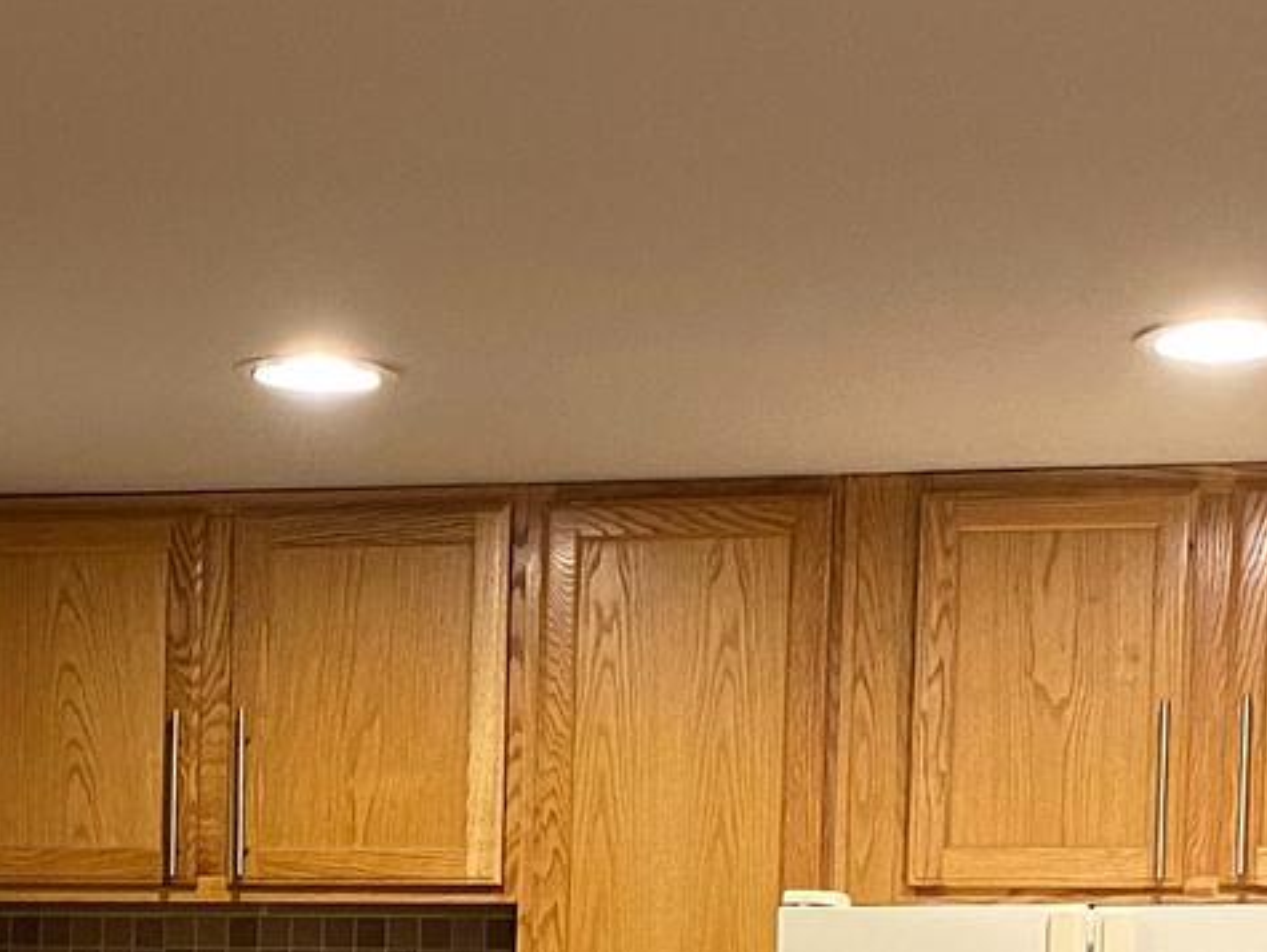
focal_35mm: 112
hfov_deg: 17.4
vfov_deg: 12.7
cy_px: 1355
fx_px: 4102
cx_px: 187
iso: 200
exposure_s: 1/60
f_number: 1.8
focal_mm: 4.25
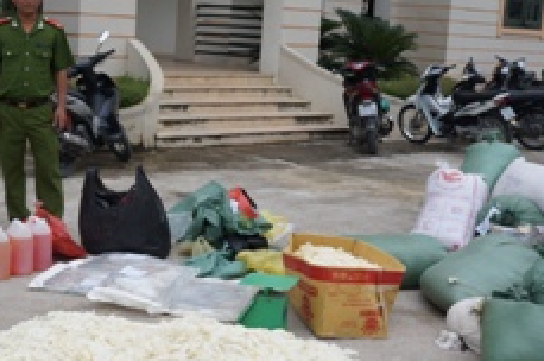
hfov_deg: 32.5
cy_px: 235
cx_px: 167
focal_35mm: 61
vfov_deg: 22.1
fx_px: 922
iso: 200
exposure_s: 1/400
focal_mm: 19
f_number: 8
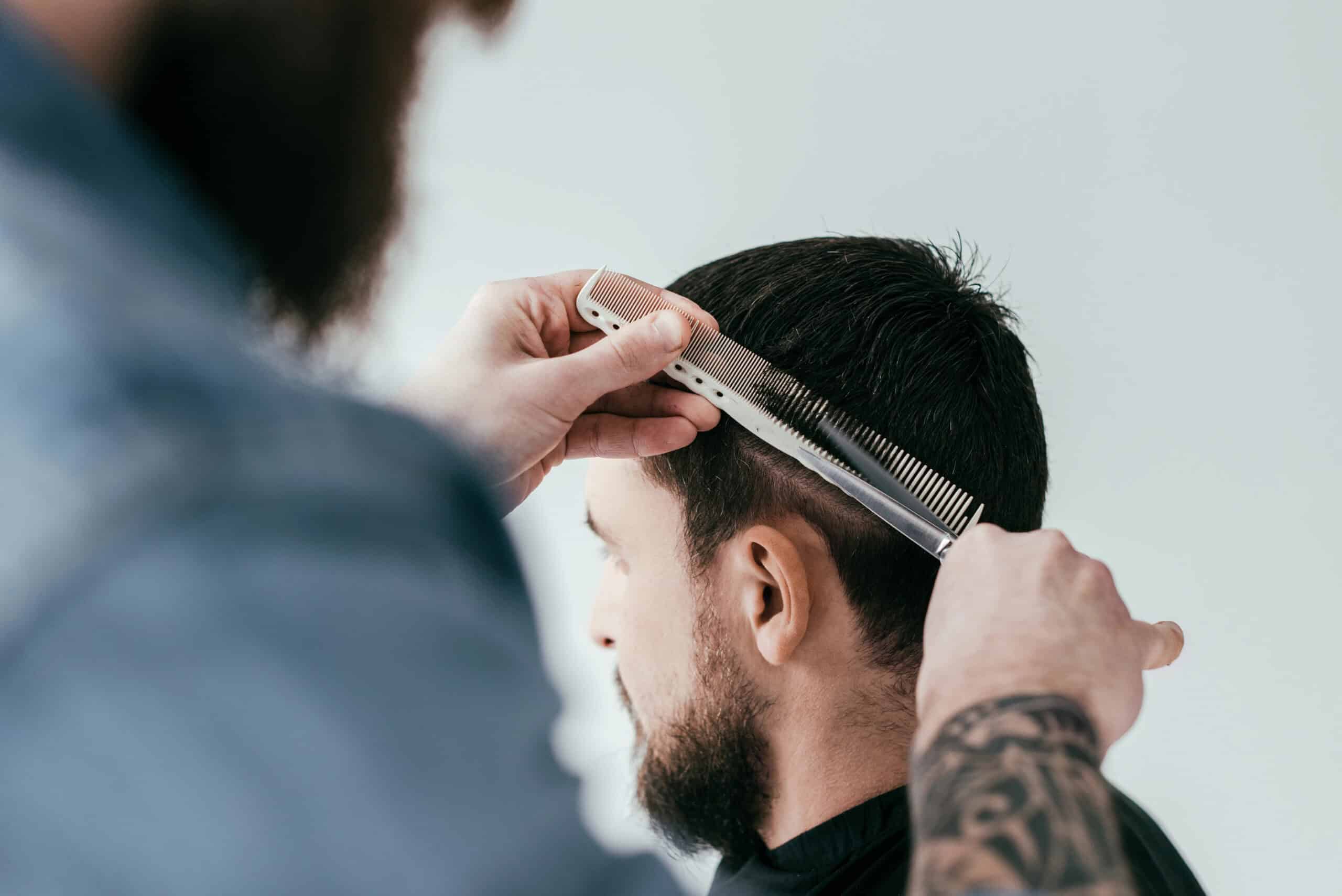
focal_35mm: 50
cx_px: 671
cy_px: 448
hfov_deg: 39.6
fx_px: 1865
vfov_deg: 27.0
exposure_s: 1/200
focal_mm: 50
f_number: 2.8
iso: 320
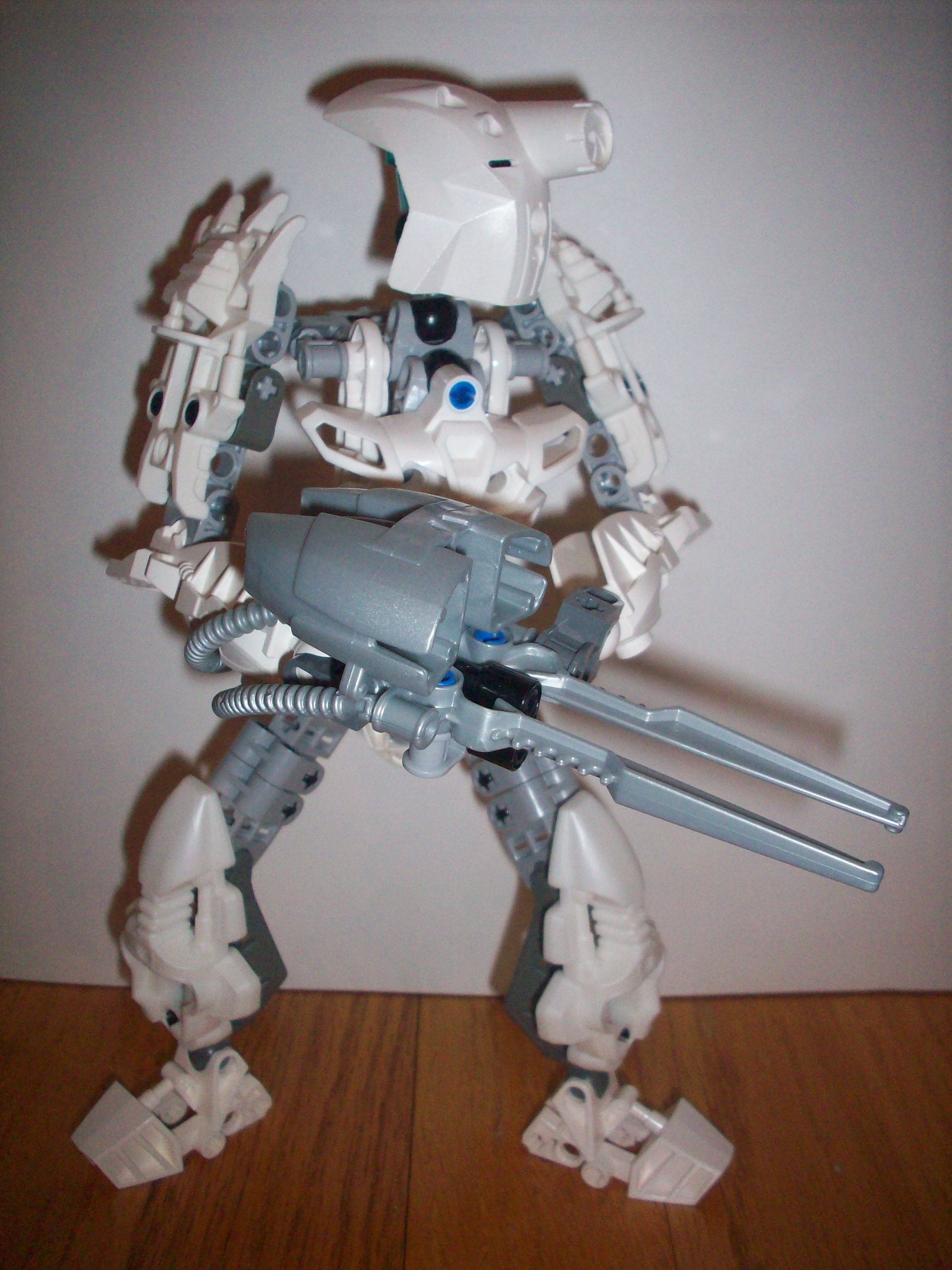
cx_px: 476
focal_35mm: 37
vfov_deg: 50.1
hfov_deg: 38.7
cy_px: 635
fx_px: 1357
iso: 160
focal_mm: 6.2
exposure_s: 1/64
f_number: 2.8
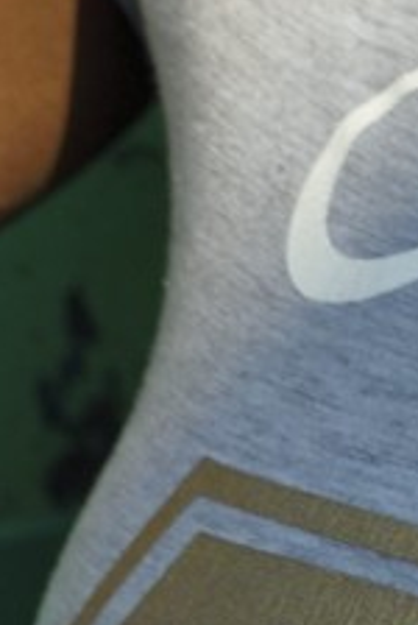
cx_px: 1389
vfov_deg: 4.0
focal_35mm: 499
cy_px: -968
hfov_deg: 2.7
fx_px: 8664
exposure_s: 1/250
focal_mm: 70
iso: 200
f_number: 7.1
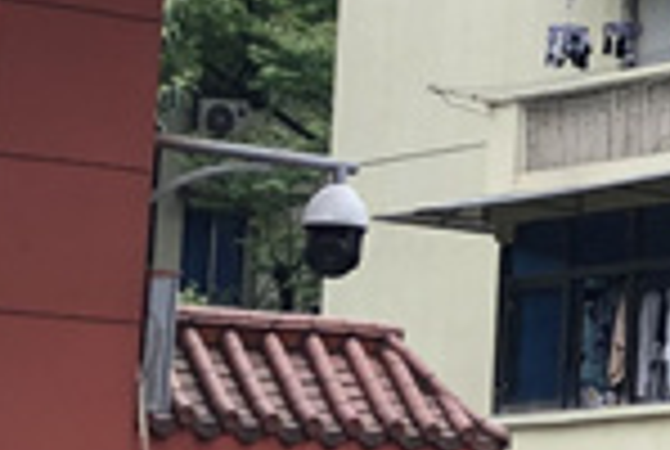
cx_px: 1506
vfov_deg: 7.1
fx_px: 3636
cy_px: 86
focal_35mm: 195
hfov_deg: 9.5
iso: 20
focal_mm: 3.99
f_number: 1.8
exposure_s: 1/175
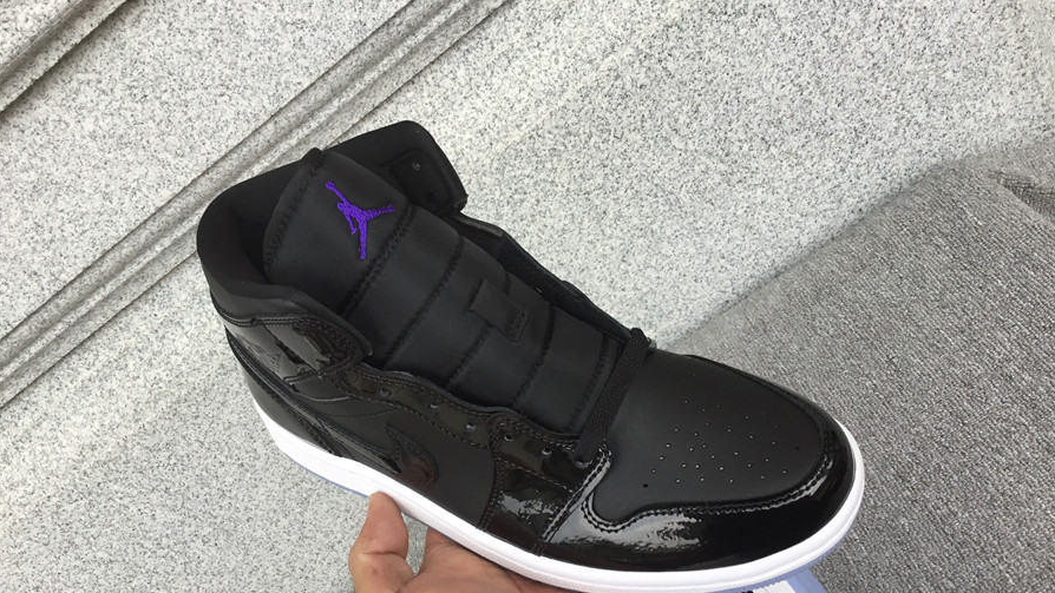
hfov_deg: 58.0
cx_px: 528
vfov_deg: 34.6
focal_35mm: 34
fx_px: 951
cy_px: 350
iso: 32
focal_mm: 3.3
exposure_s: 1/100
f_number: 2.4
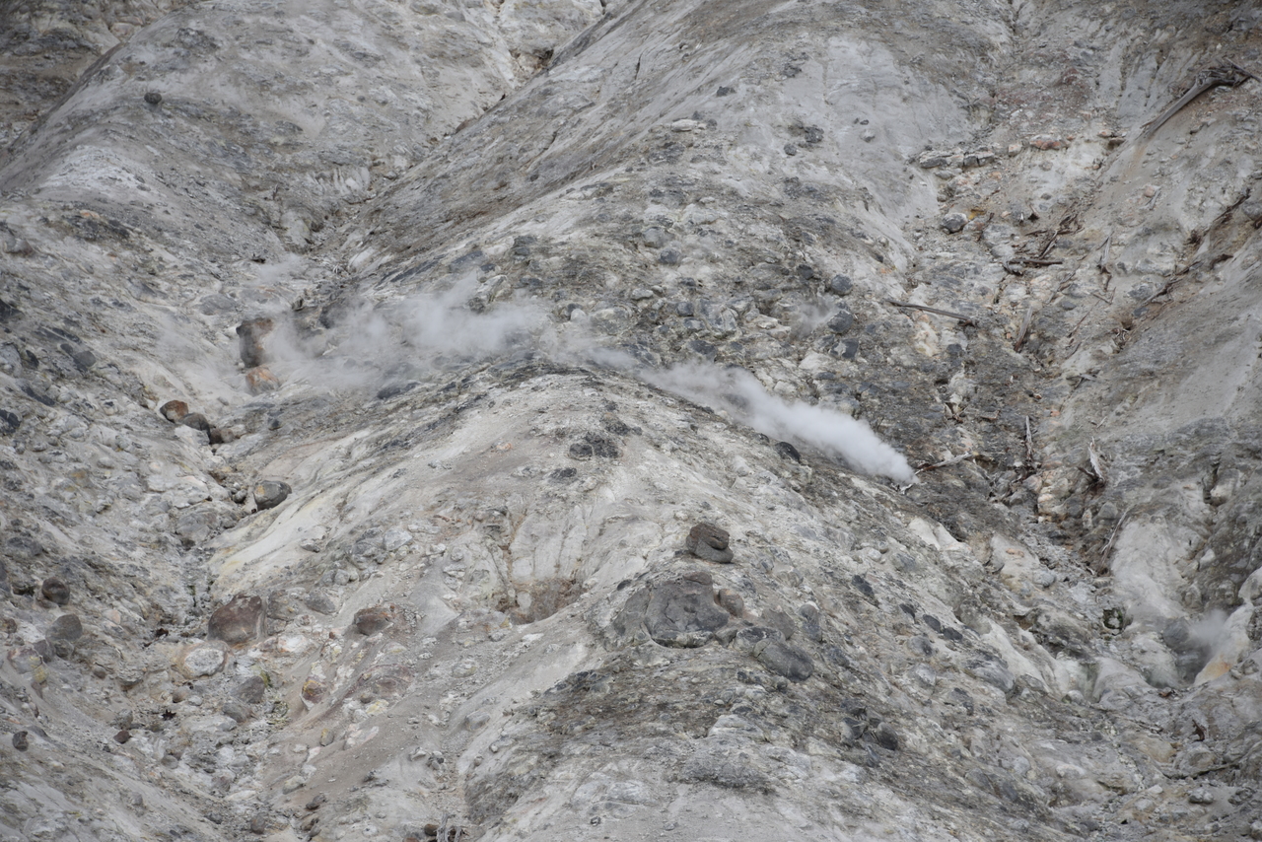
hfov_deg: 10.3
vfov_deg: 6.9
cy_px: 421
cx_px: 631
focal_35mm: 200
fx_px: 7012
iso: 100
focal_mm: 200
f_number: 6.3
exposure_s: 1/400
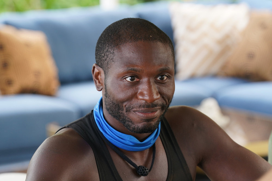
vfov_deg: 6.9
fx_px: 1511
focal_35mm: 200
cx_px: 136
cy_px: 90
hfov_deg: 10.3
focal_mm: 200
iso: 800
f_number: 6.3
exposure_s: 1/60
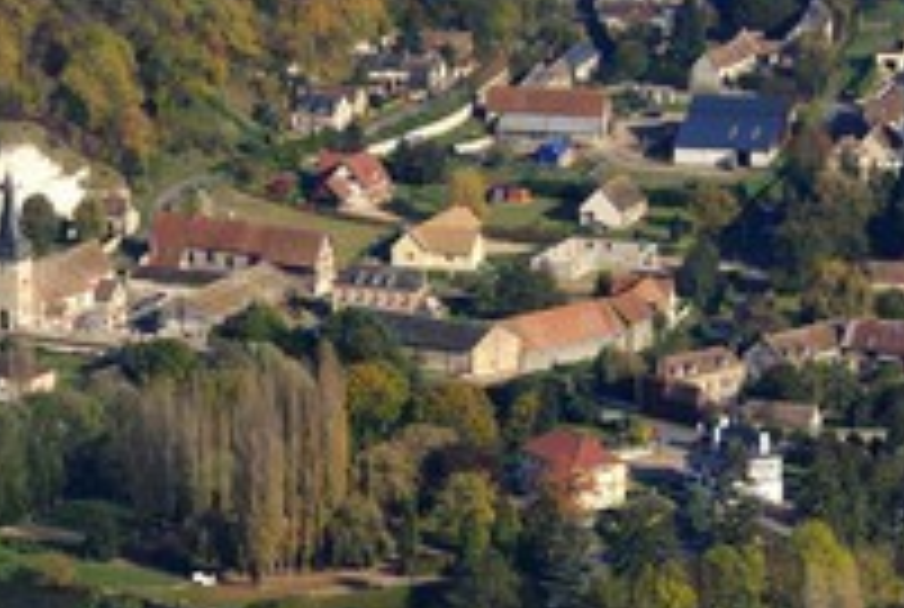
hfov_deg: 6.2
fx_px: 8381
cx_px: 295
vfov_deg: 4.1
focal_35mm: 333
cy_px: 482
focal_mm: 160
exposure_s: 1/800
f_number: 10
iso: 400
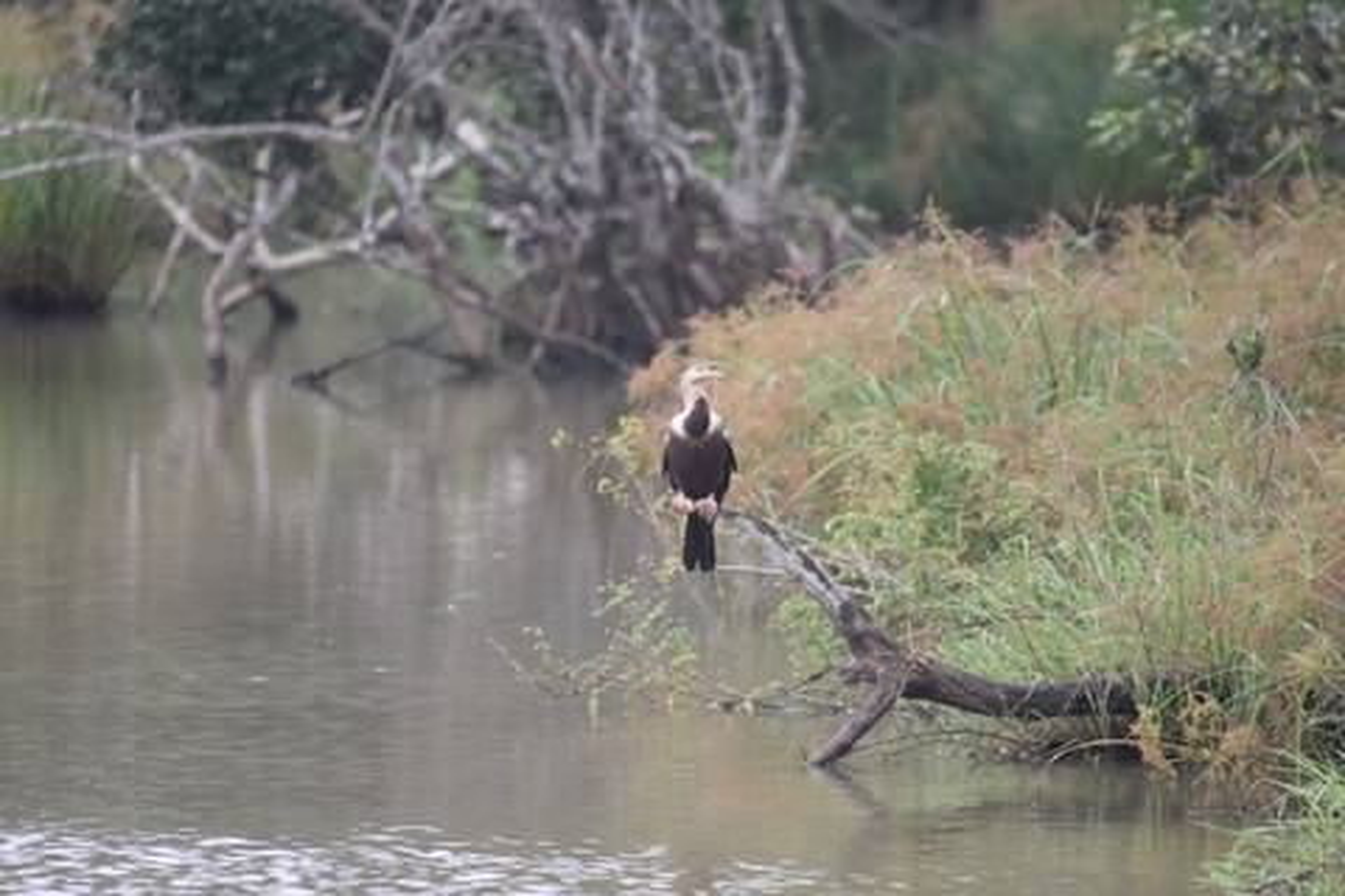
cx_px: 672
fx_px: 22415
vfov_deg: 2.3
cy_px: 448
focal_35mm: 600
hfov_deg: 3.4
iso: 640
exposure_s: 1/250
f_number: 6.3
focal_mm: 600
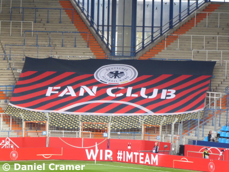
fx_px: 2131
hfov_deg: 6.2
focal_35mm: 322
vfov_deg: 4.6
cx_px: 114
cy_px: 86
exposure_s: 1/80
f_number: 5.9
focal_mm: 57.7
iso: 320
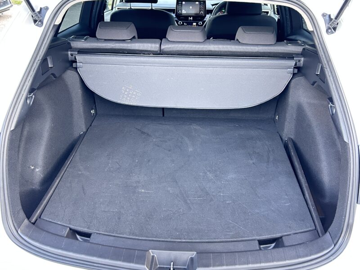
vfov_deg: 53.1
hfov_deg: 67.3
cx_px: 180
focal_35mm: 26
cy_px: 135
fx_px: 270
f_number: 1.5
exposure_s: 1/60
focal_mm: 5.7
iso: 500
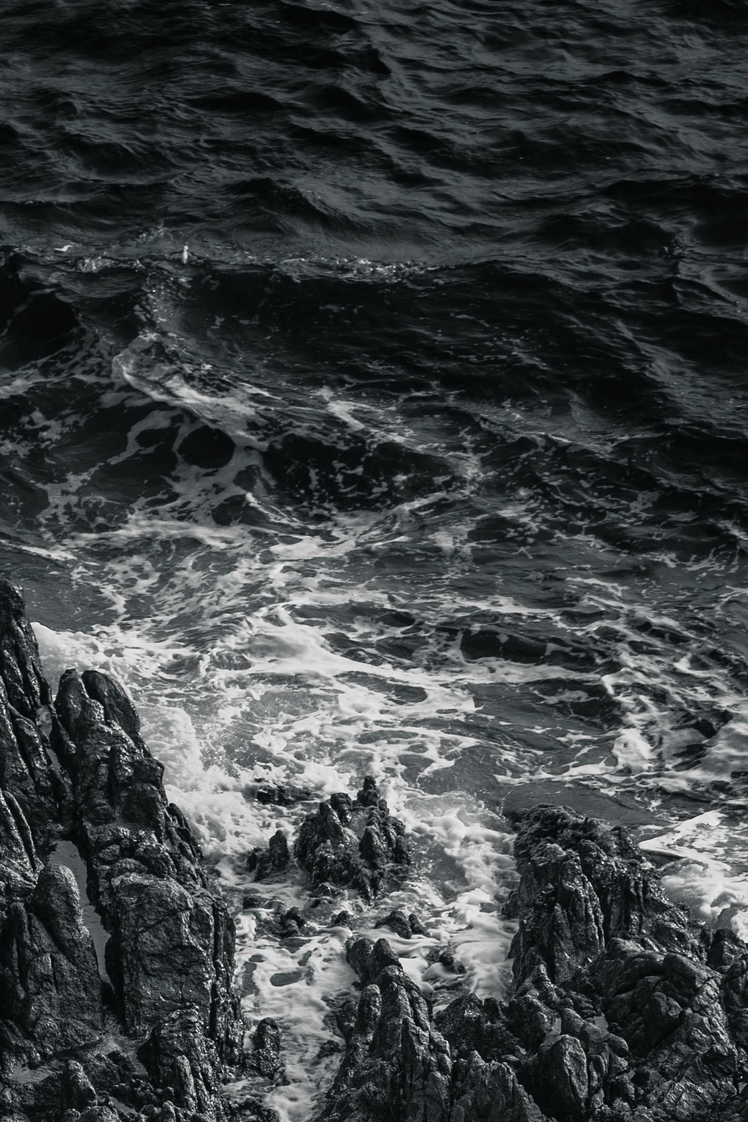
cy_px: 1683
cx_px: 281
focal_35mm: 227
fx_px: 7073
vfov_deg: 8.8
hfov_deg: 6.1
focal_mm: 70
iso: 100
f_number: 5.6
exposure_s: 1/125
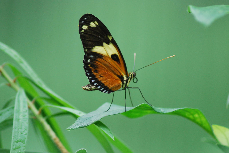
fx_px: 2866
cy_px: 76
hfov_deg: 4.6
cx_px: 114
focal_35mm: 450
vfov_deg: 3.1
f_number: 5.6
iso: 800
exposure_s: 1/320
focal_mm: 300
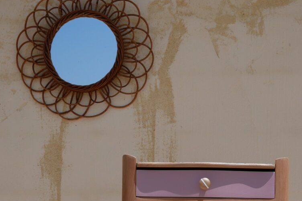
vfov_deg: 18.4
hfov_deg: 28.5
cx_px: 155
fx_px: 595
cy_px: 227
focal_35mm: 71
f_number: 6.3
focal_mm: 20
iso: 200
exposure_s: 1/1600
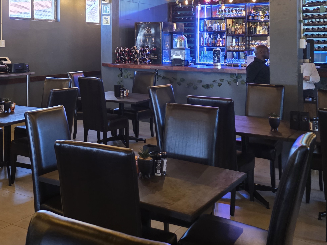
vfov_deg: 29.8
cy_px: 32
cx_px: 71
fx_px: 444
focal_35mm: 47
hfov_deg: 39.0
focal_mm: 6.3
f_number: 1.7
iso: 500
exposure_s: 1/50
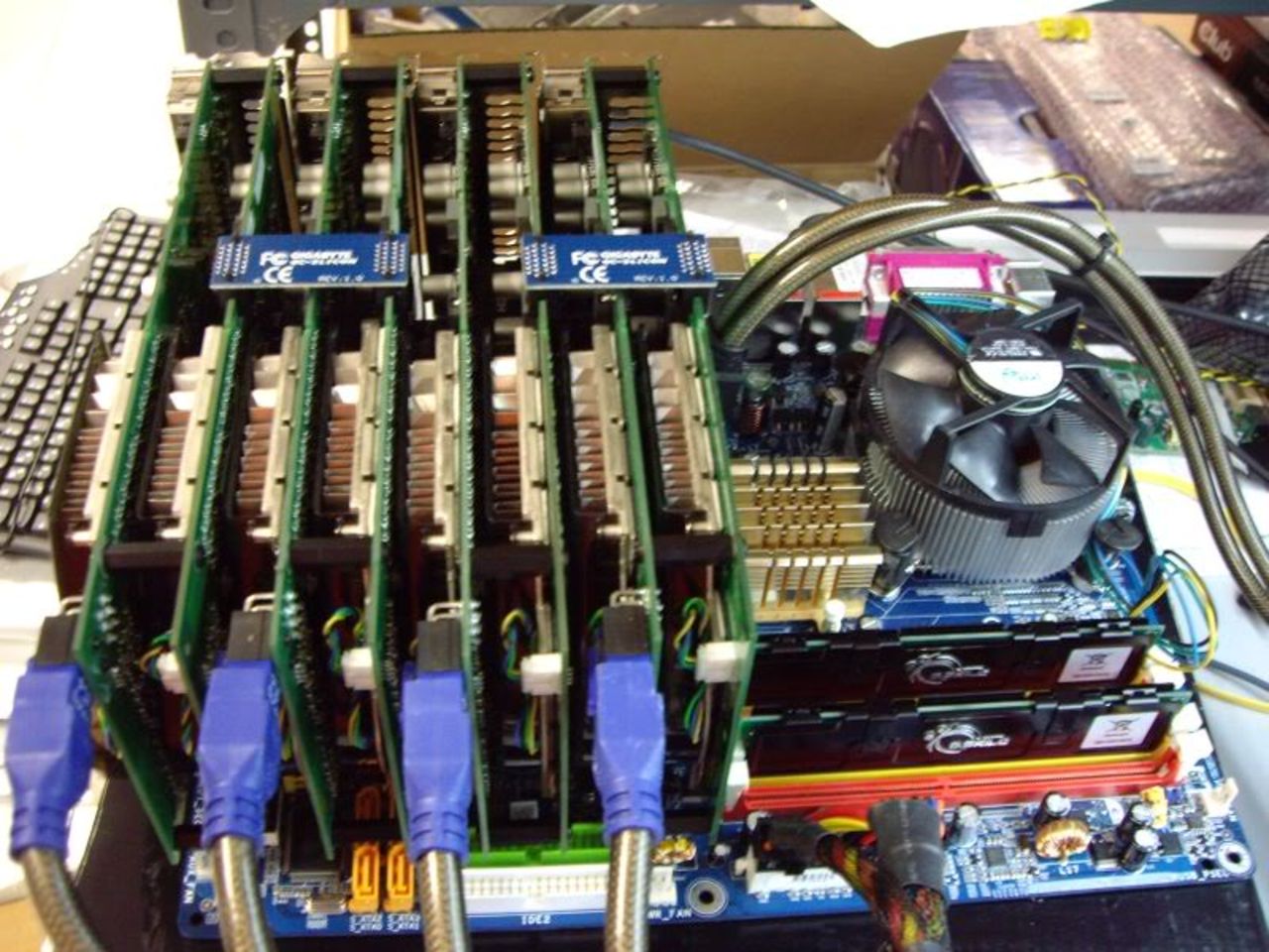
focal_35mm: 38
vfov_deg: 37.7
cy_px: 476
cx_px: 634
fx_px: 1393
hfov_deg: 49.0
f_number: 2.7
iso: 200
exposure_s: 1/15
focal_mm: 6.2
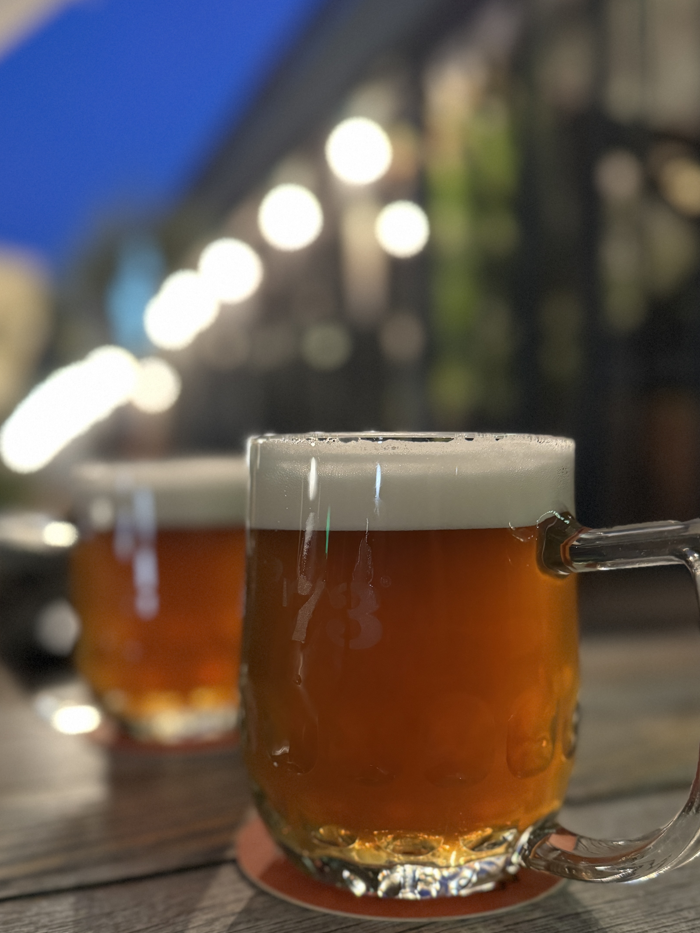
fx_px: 863
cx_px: 350
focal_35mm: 32
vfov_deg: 55.9
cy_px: 600
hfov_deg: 44.2
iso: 800
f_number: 1.78
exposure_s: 1/33
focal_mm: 6.86
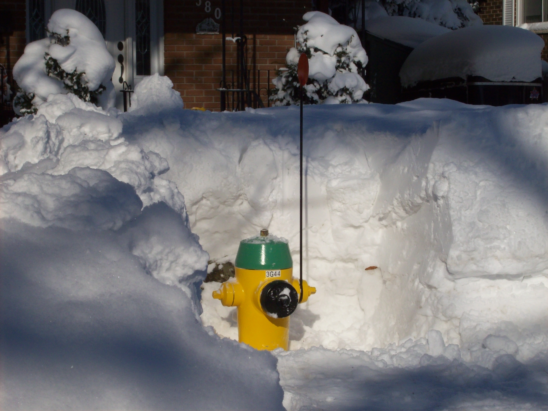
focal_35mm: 108
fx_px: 1709
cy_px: 206
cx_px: 274
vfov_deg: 13.7
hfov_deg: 18.2
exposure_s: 1/783
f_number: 8.5
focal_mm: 18
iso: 80
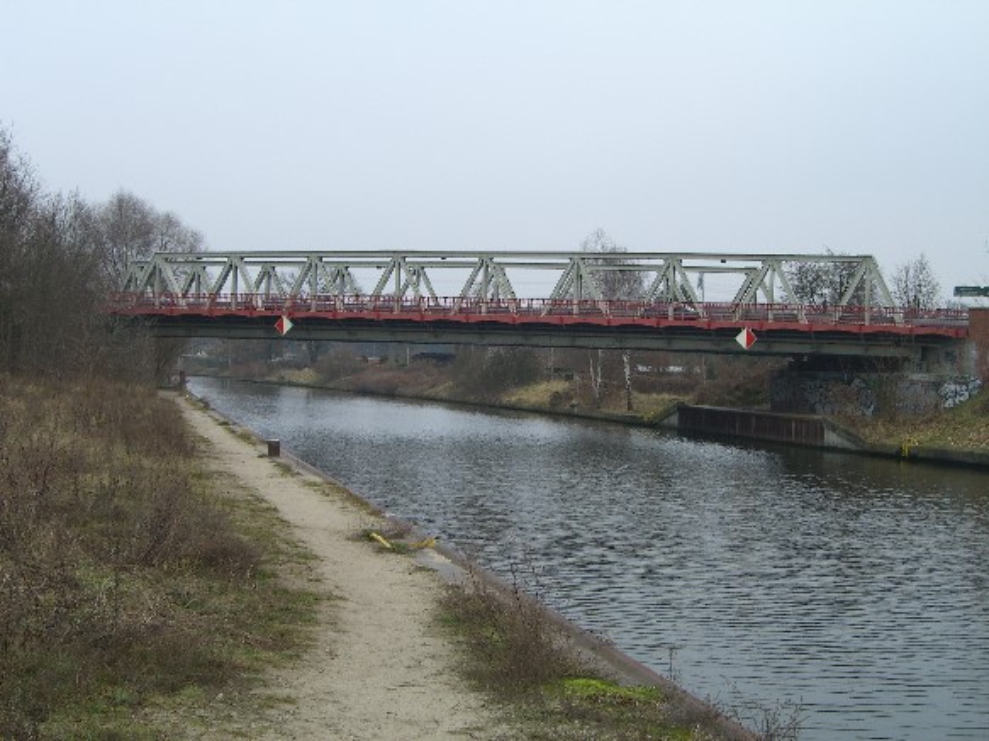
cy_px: 370
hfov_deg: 33.8
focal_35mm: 57
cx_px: 494
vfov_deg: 25.7
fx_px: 1628
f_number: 3.6
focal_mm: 11.8
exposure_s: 1/80
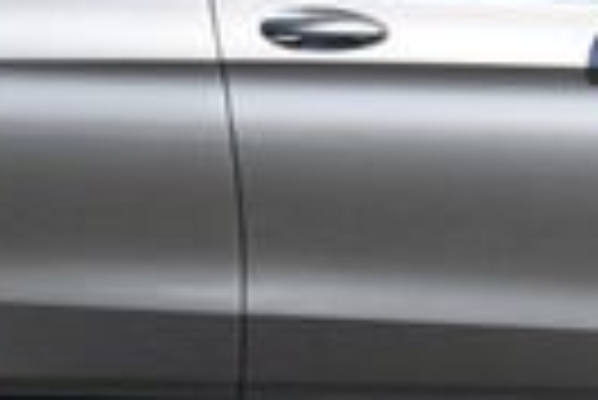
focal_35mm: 222
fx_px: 3692
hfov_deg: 9.3
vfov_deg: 6.2
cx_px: 373
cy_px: -130
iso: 100
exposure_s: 1/400
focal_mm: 23
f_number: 10
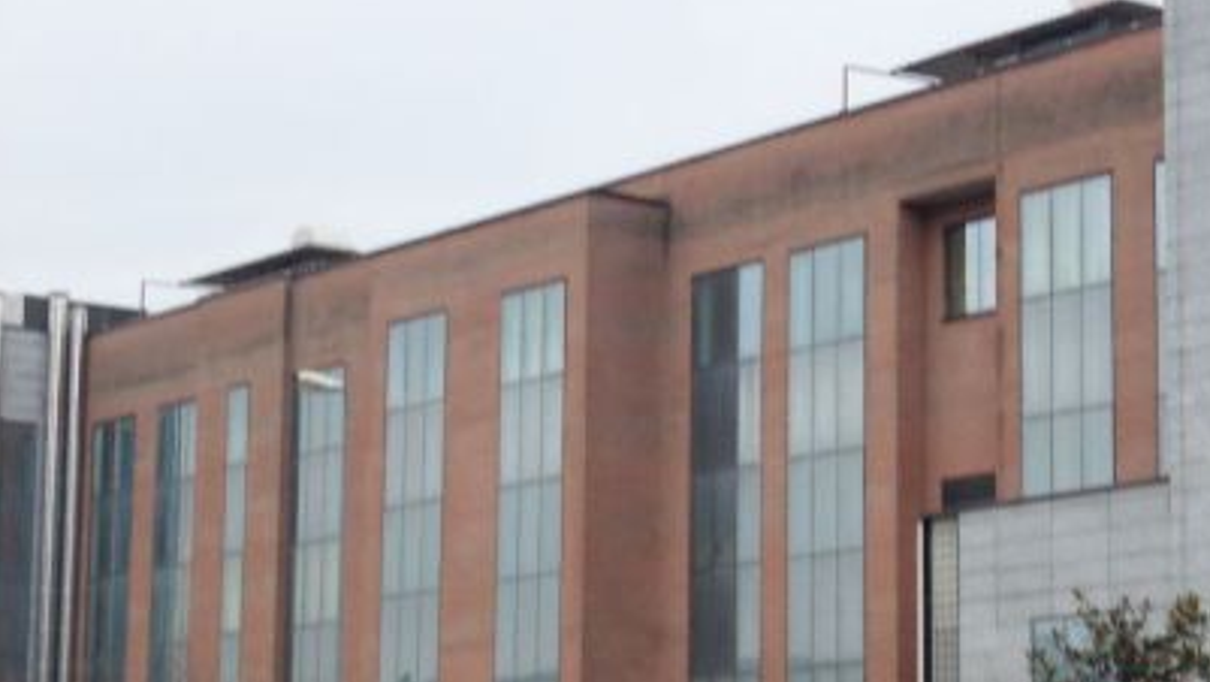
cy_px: 409
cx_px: 628
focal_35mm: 114
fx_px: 3659
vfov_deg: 10.6
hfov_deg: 18.8
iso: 400
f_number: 5.4
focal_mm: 17.9
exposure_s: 1/30
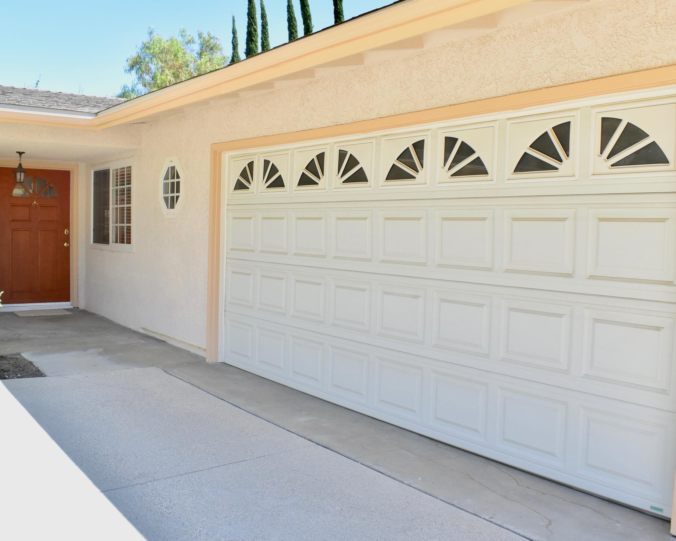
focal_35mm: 34
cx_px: 320
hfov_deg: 52.8
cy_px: 273
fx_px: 680
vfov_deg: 43.4
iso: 400
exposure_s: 1/250
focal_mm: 18
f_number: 8
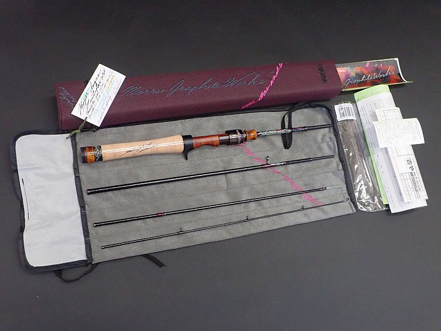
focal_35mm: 30
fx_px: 382
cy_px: 166
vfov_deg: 46.8
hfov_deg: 60.0
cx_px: 220
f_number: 3.2
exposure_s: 1/40
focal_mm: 5.5
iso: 800
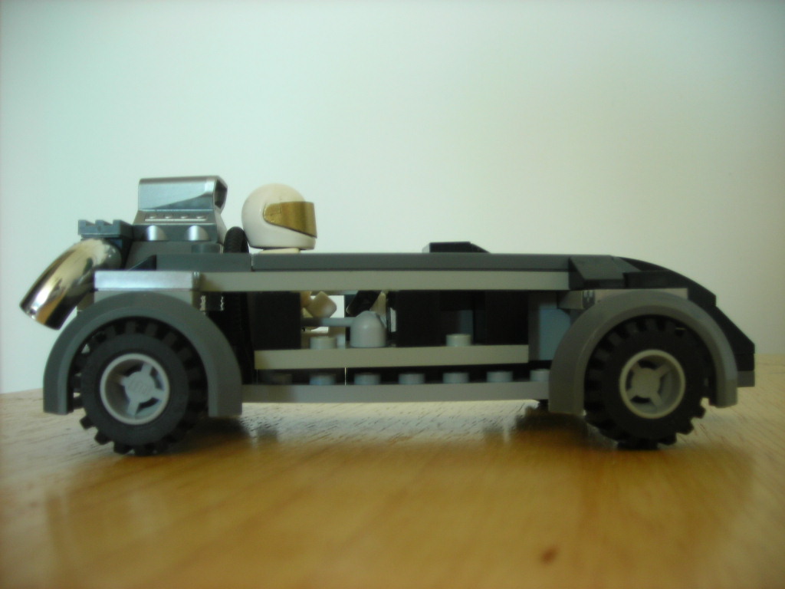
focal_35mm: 38
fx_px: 862
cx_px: 392
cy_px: 294
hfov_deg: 49.0
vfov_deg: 37.7
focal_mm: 6.3
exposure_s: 1/5.9
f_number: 3.2
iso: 50
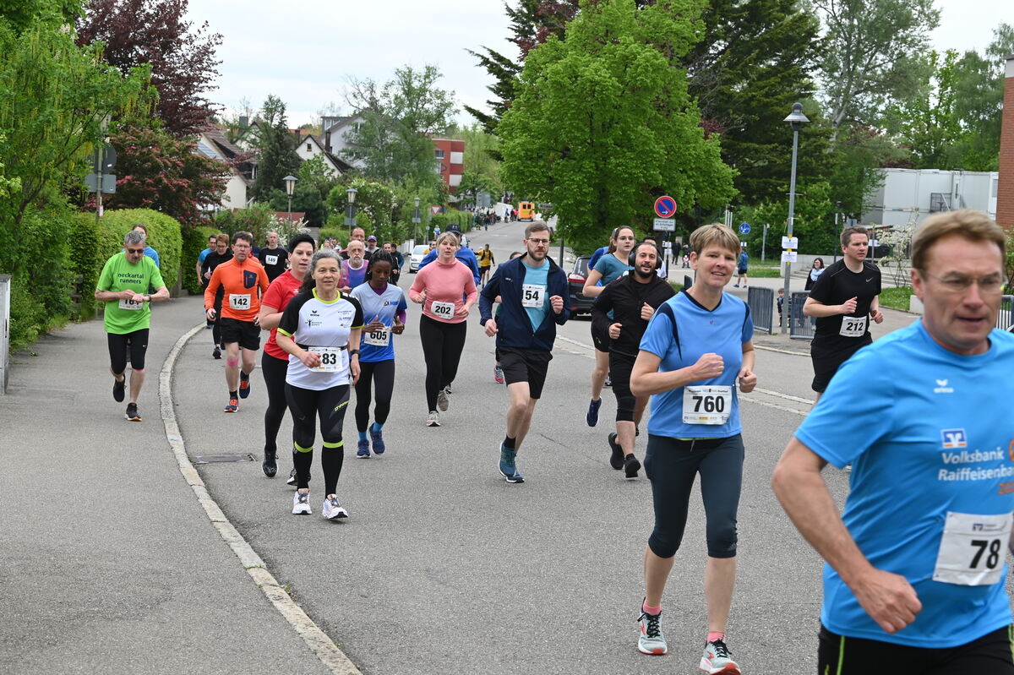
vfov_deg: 18.9
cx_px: 507
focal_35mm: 72
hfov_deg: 28.1
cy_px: 338
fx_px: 2027
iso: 800
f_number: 9
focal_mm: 72
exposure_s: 1/320
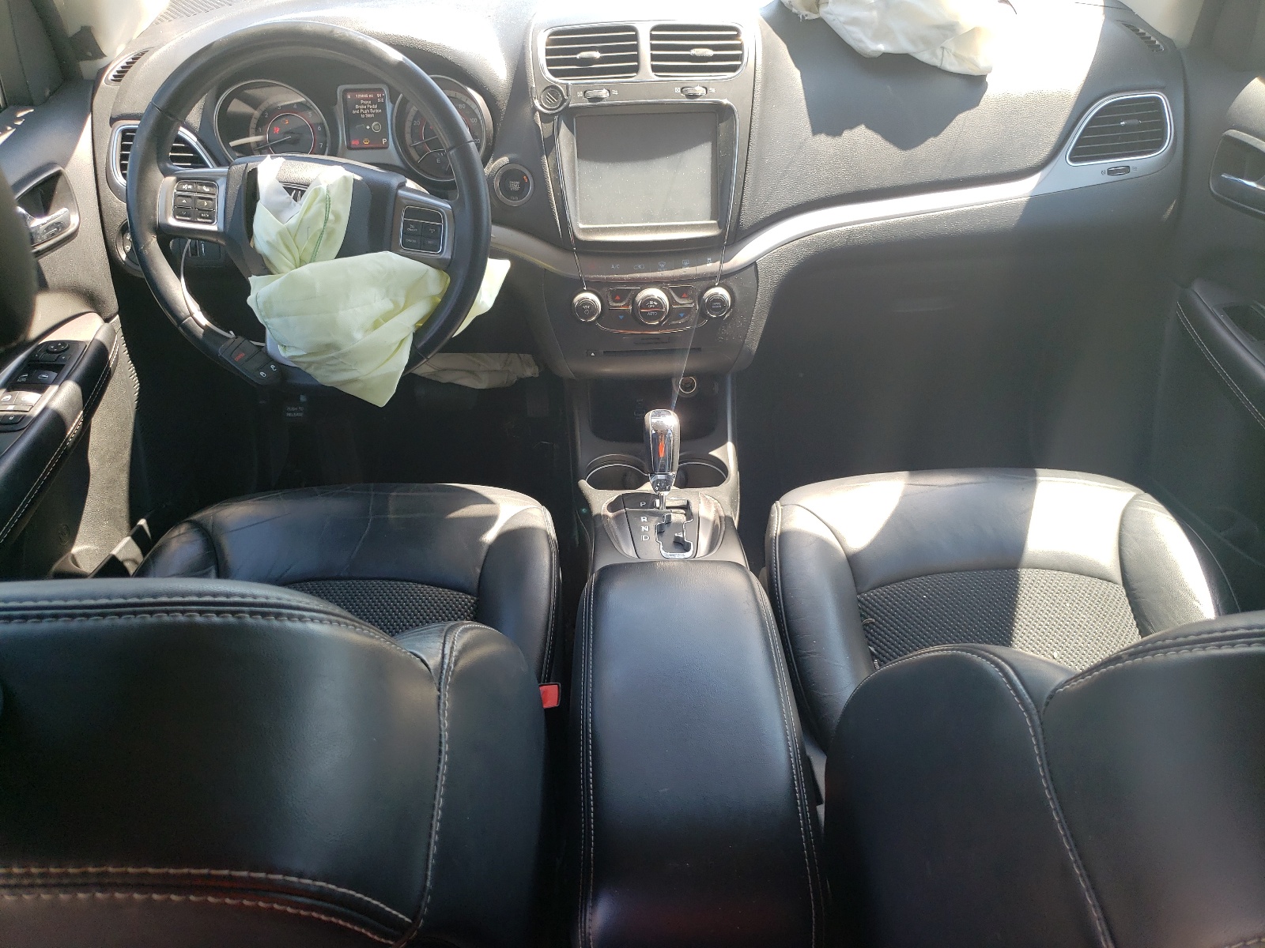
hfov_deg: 67.3
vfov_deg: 53.1
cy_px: 474
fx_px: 950
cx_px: 632
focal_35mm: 26
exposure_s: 1/213
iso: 50
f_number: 1.5
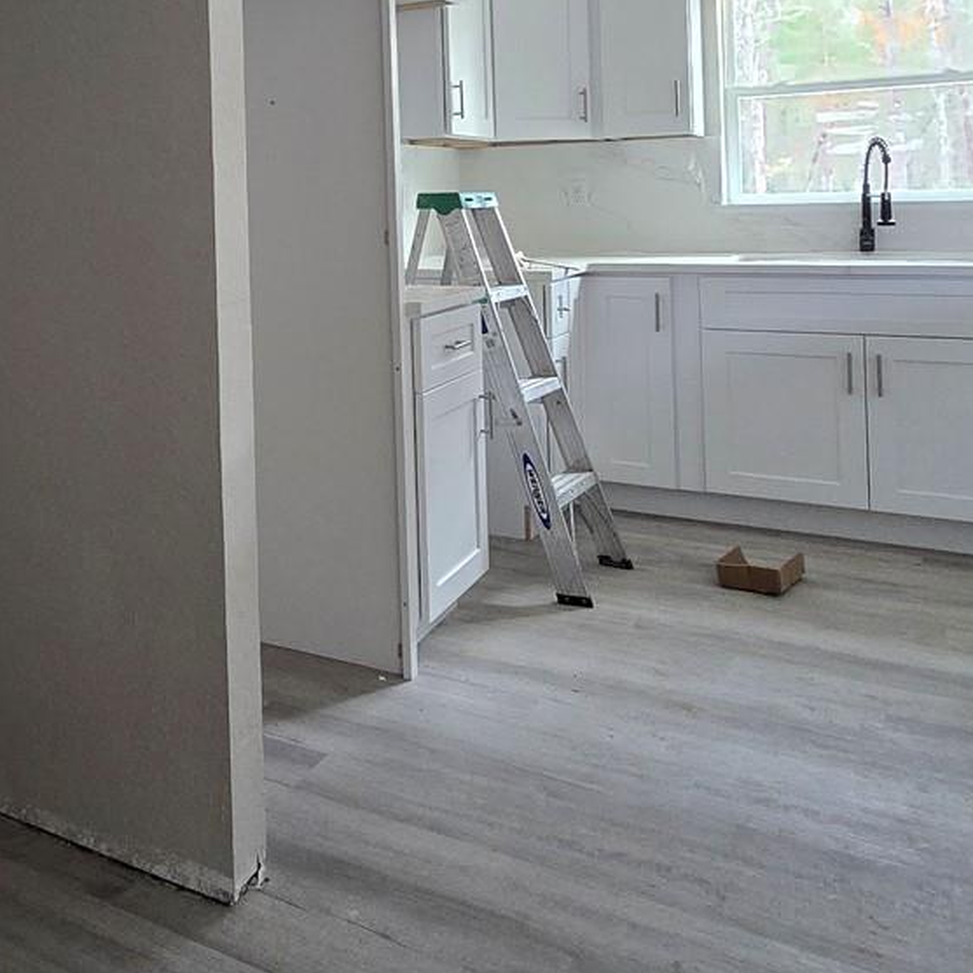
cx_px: -16
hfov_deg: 42.4
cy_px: 206
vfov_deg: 47.3
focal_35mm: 33
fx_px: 1049
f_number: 2.2
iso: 500
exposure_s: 1/60
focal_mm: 2.2
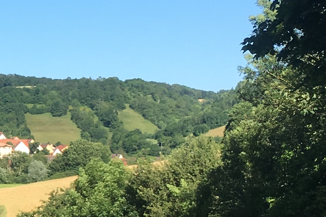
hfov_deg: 14.5
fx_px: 1205
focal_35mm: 133
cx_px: -143
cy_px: 164
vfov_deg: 10.3
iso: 25
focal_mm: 4.15
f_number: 2.2
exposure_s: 1/1166
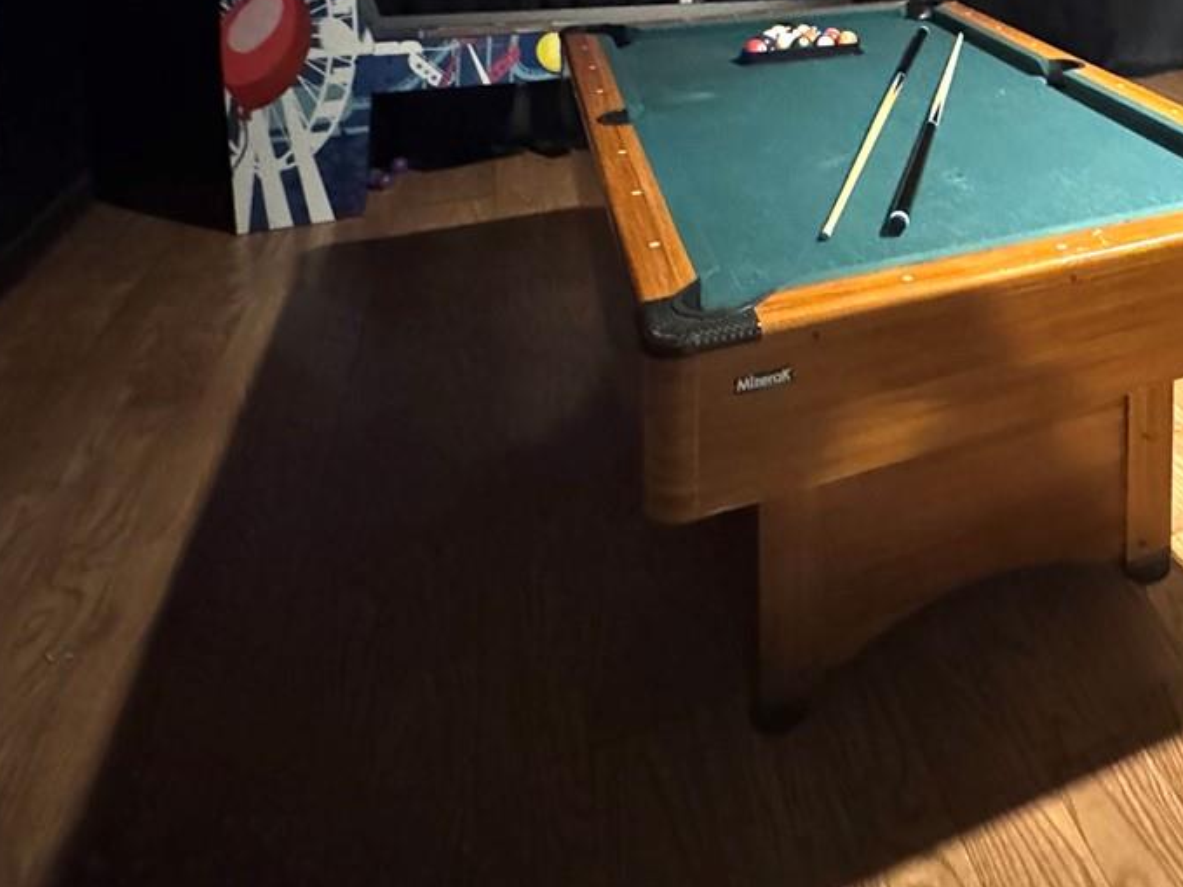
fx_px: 1128
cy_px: -153
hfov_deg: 48.0
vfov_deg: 34.9
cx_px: 1119
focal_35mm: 33
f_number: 2.2
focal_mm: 2.22
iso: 2000
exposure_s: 1/30
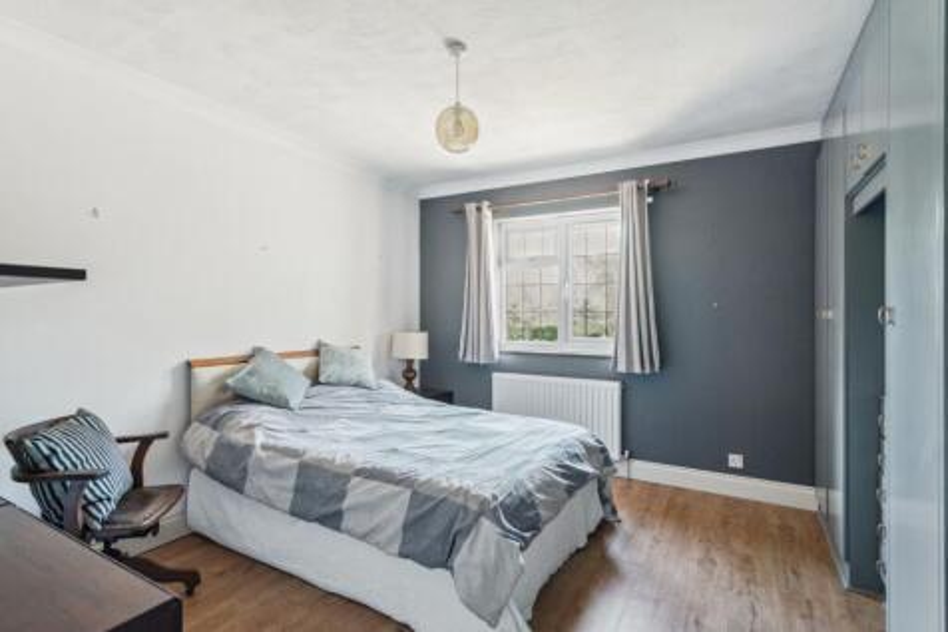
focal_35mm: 17
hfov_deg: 93.3
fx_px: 447
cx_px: 474
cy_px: 316
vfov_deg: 70.4
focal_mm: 17
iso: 640
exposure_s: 1/10
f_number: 4
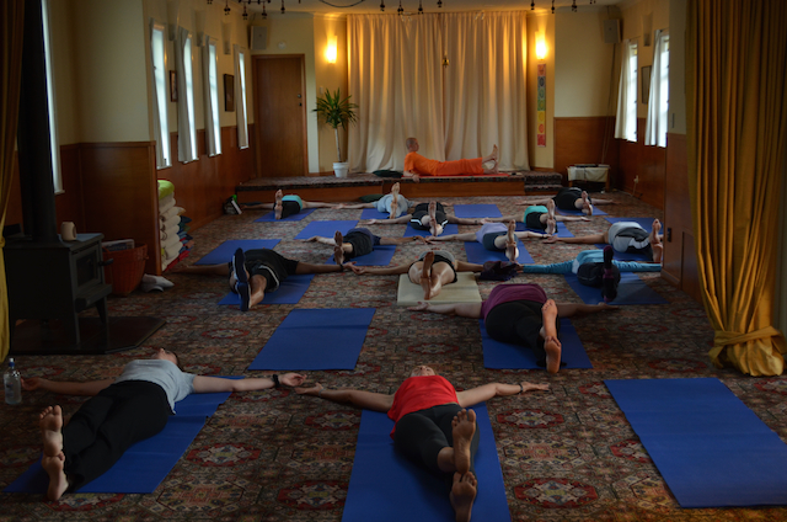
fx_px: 982
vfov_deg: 29.7
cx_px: 394
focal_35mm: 45
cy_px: 261
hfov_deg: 43.7
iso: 400
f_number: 4.5
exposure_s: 1/20
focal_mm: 30
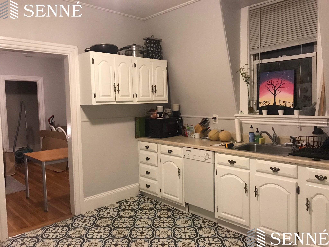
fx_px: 266
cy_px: 124
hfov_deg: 63.4
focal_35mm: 28
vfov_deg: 49.7
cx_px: 164
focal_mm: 3.99
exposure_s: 1/15
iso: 80
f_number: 1.8
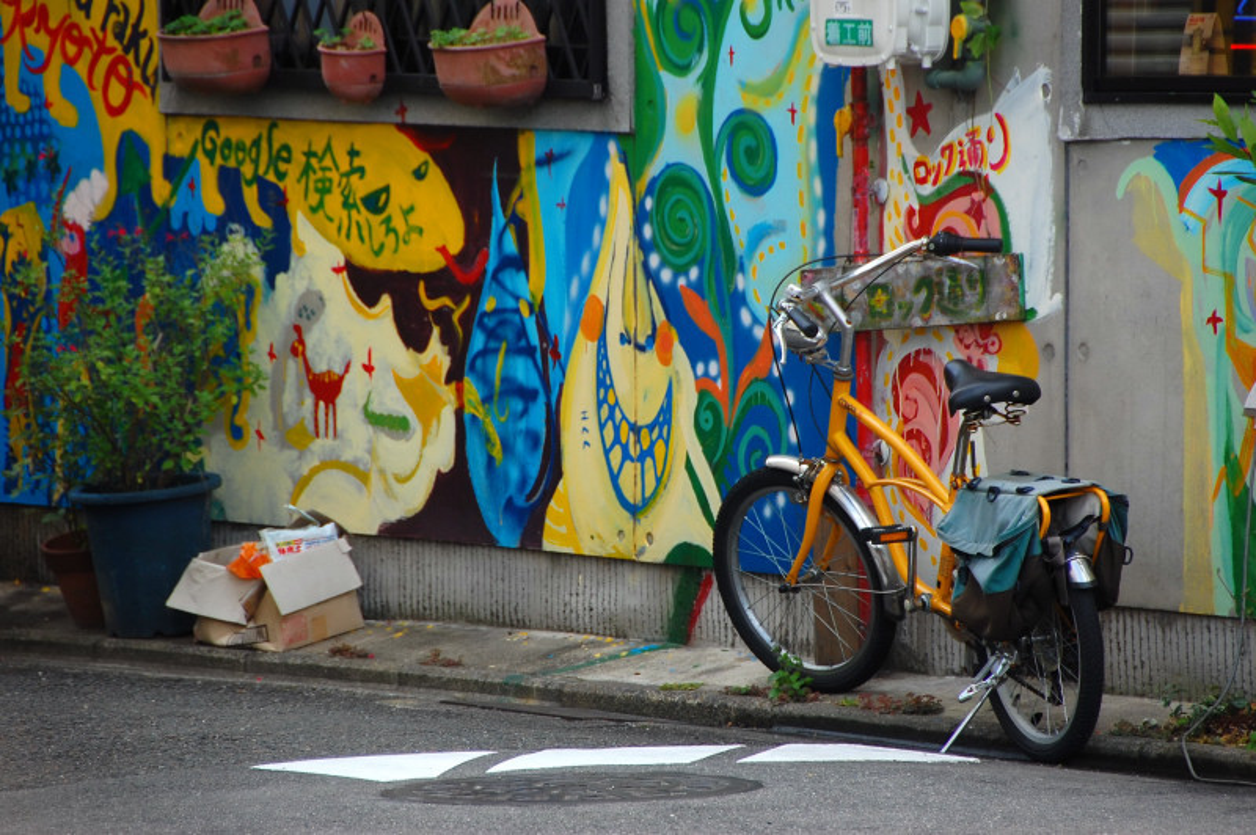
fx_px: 10458
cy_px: 418
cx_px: 628
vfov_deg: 4.6
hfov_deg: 6.9
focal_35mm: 300
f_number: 5.6
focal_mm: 200
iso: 200
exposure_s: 1/100
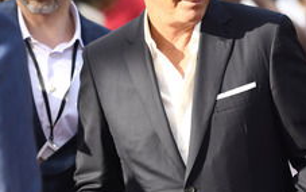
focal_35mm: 364
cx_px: 99
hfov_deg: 5.8
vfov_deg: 3.6
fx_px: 3036
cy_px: 35
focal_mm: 180
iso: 640
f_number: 2.8
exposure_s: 1/1600
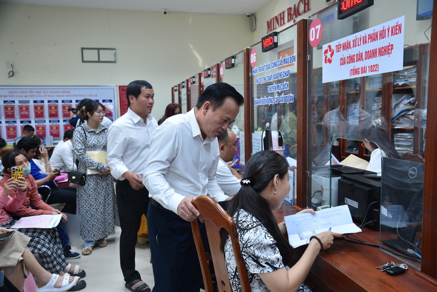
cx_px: 218
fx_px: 377
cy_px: 146
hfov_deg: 60.3
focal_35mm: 31
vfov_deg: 42.4
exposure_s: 1/60
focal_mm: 31
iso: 800
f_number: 5
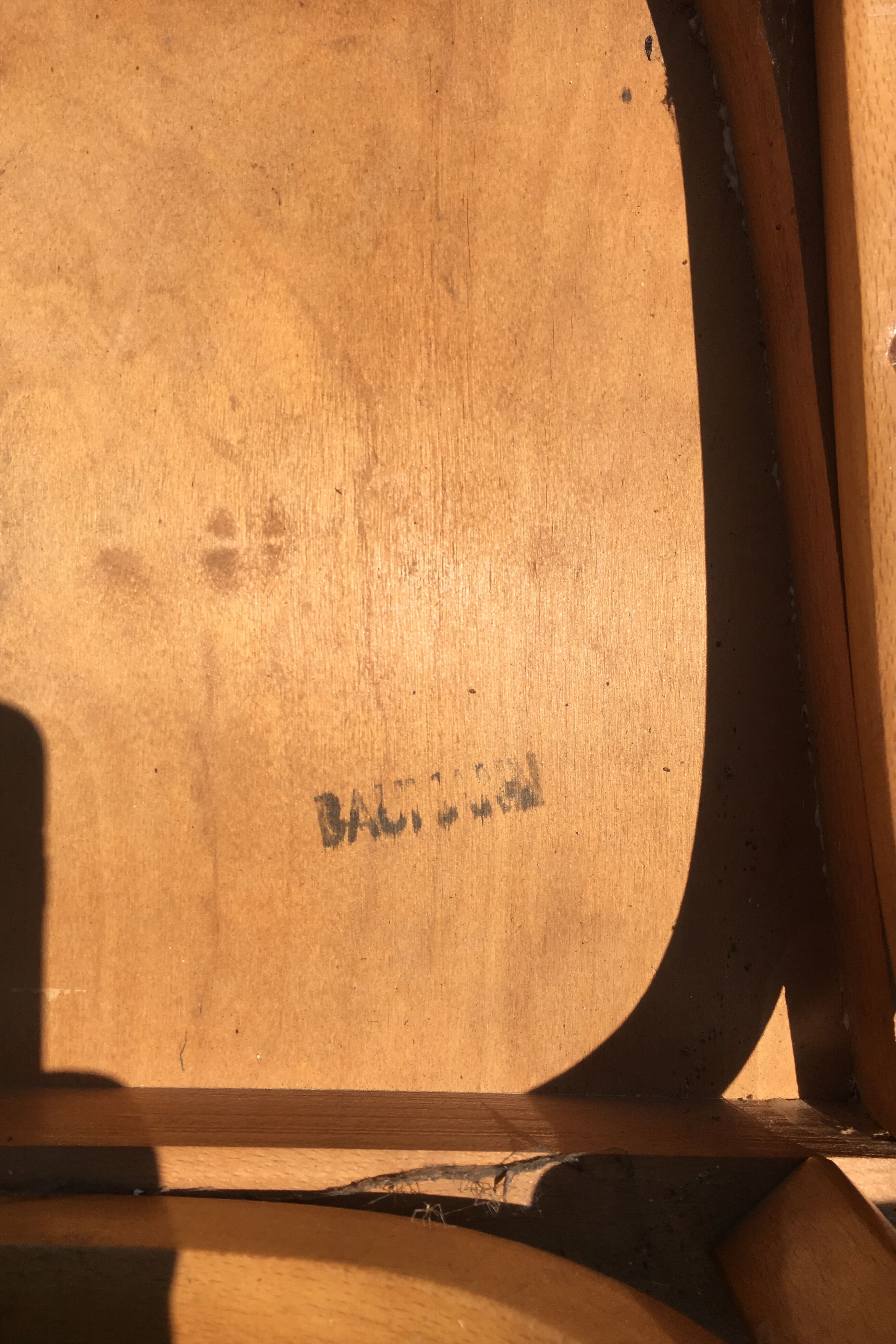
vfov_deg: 60.3
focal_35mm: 31
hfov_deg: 42.3
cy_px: 668
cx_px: 444
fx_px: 1157
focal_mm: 4.15
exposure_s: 1/2198
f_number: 2.2
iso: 25
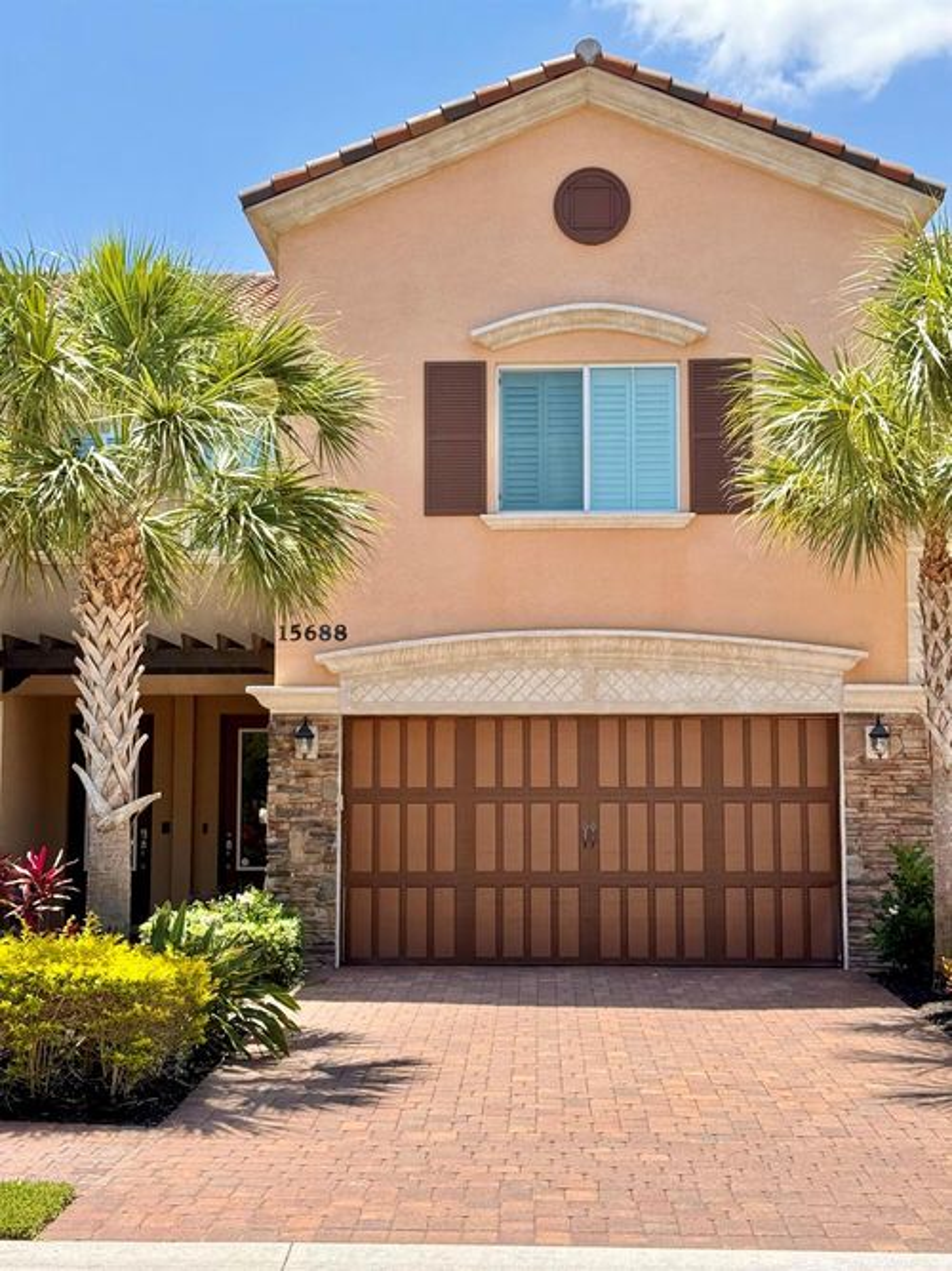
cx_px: 476
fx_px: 1761
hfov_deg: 30.3
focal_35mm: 48
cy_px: 636
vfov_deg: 39.7
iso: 80
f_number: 1.78
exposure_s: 1/3096
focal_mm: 6.76
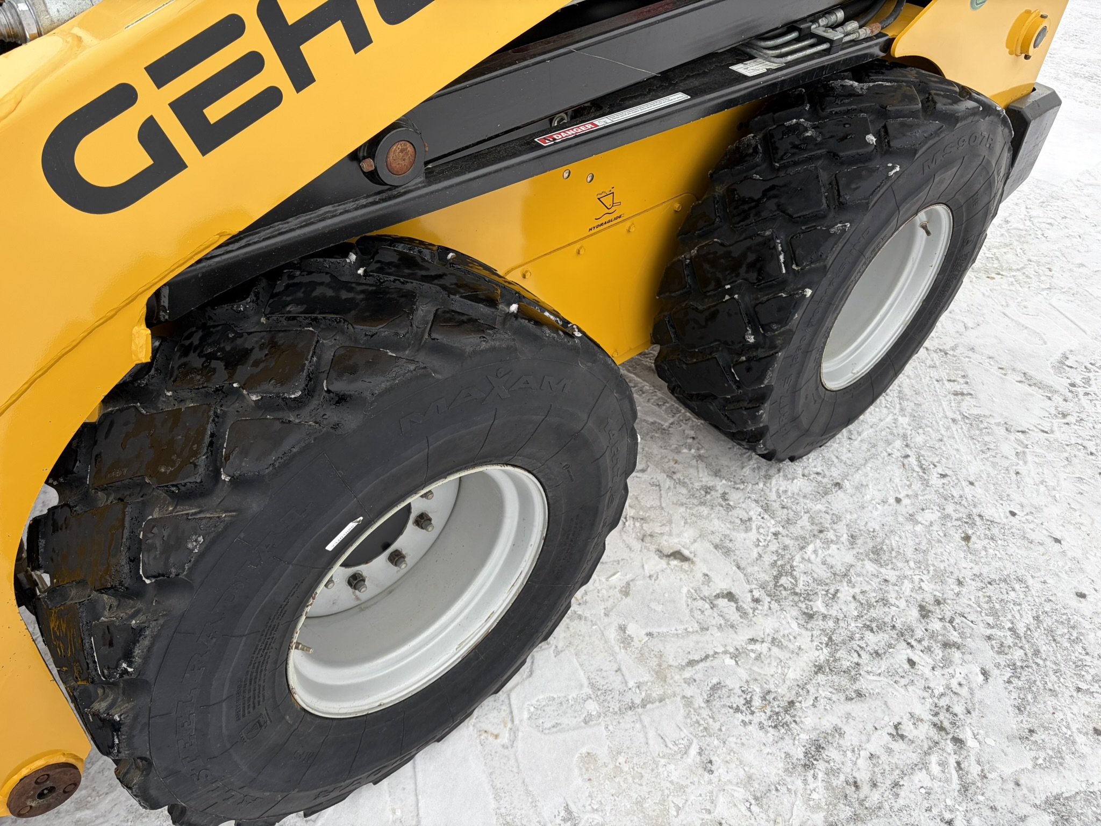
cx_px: 550
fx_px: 827
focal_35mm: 26
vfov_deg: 53.1
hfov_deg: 67.3
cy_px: 413
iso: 50
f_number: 1.6
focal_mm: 5.96
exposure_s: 1/503
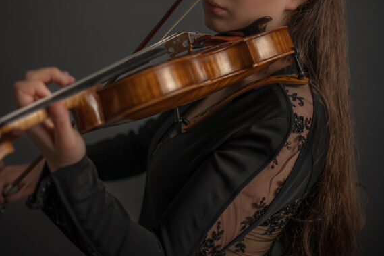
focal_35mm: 63
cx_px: 162
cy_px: 77
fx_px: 672
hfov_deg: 31.8
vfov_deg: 21.4
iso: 100
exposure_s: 1/250
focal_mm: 35
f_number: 1.8
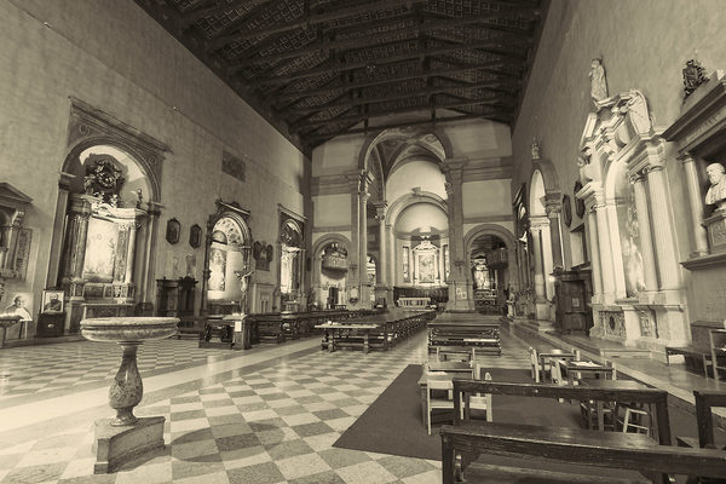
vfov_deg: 72.1
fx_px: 333
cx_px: 363
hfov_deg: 95.0
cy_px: 242
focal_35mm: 16
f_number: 8
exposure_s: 15
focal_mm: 11
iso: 100
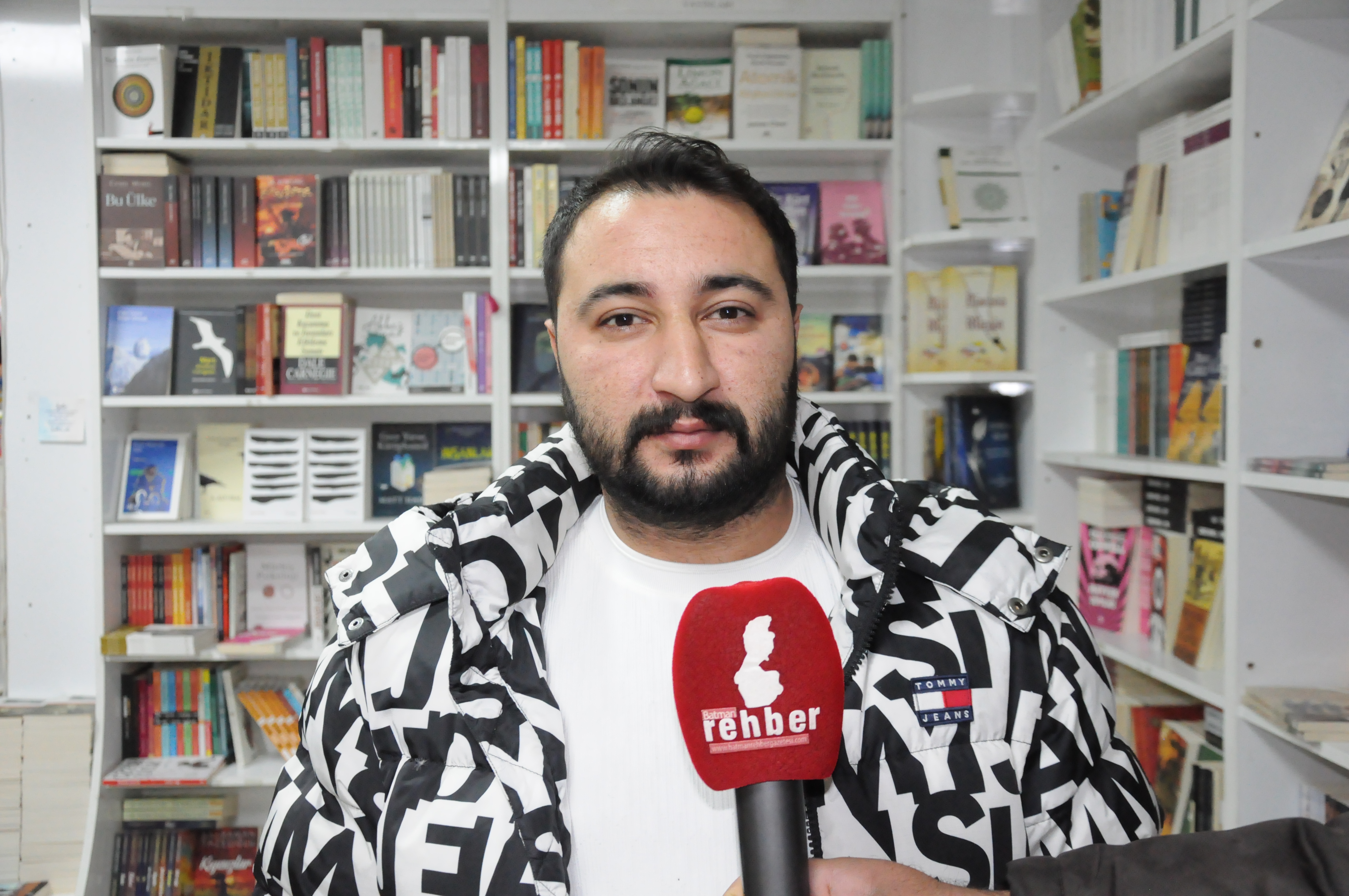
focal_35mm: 39
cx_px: 674
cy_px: 448
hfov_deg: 49.6
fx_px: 1460
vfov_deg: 34.1
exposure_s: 1/125
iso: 3200
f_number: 5
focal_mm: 26
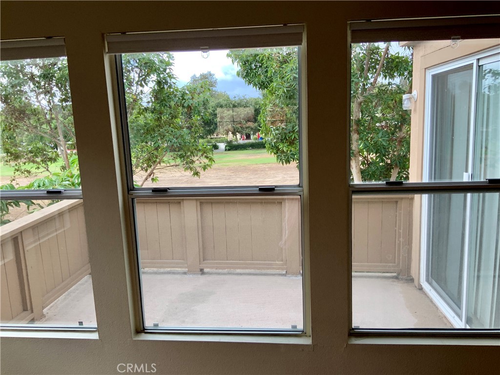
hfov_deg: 61.7
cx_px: 250
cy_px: 188
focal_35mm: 29
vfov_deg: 48.2
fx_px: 419
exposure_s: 1/216
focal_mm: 3
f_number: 1.8
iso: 16
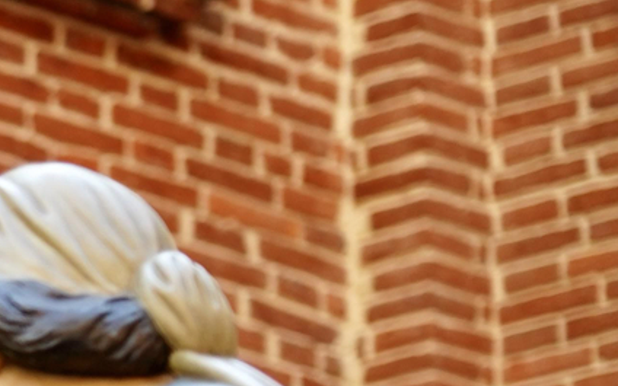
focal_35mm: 505
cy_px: 636
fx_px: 8505
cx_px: -759
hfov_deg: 4.1
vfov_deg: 2.6
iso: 500
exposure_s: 1/160
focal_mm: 105
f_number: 4
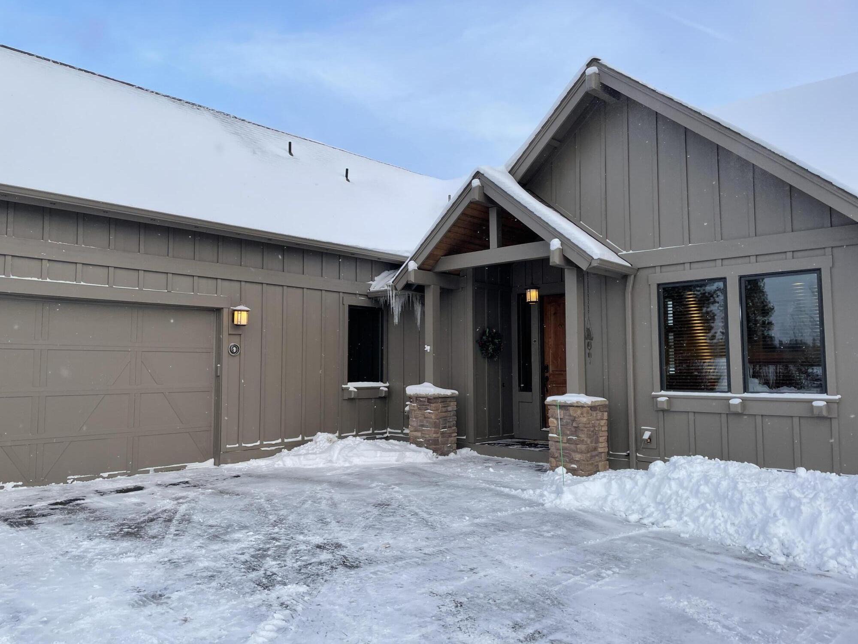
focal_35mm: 26
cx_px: 429
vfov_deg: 53.1
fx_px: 644
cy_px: 322
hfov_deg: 67.3
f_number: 1.6
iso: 32
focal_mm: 4.2
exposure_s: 1/403
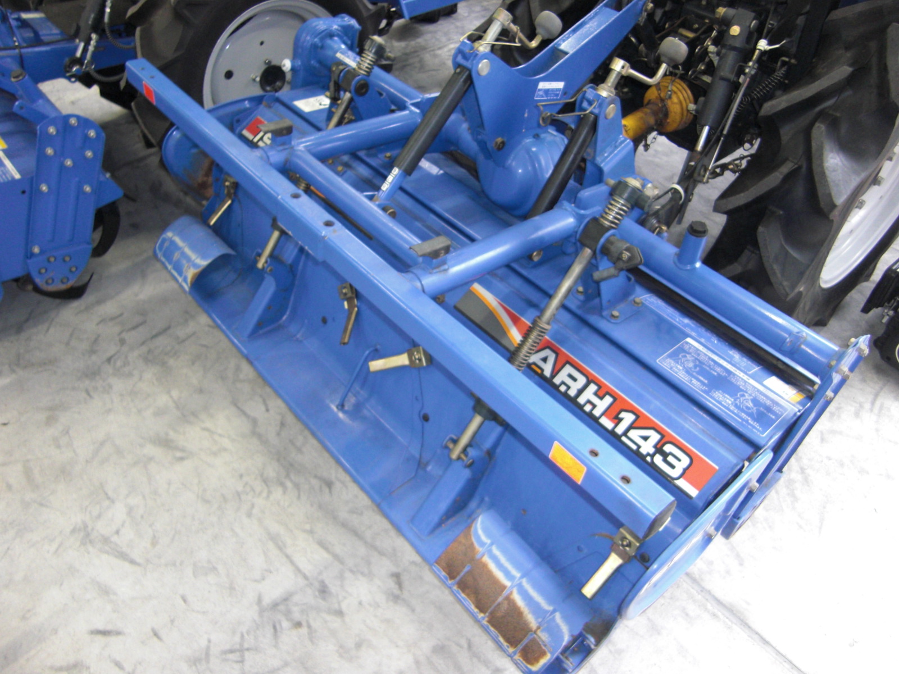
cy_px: 337
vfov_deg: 49.7
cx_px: 450
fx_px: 727
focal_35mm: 28
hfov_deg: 63.4
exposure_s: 1/60
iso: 200
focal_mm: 4.9
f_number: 2.6
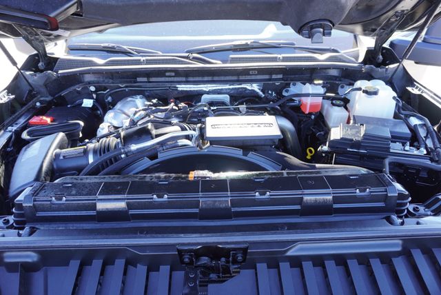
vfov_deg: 53.2
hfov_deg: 73.7
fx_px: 294
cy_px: 148
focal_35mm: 24
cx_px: 220
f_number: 4
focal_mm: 16
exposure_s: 1/60
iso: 125
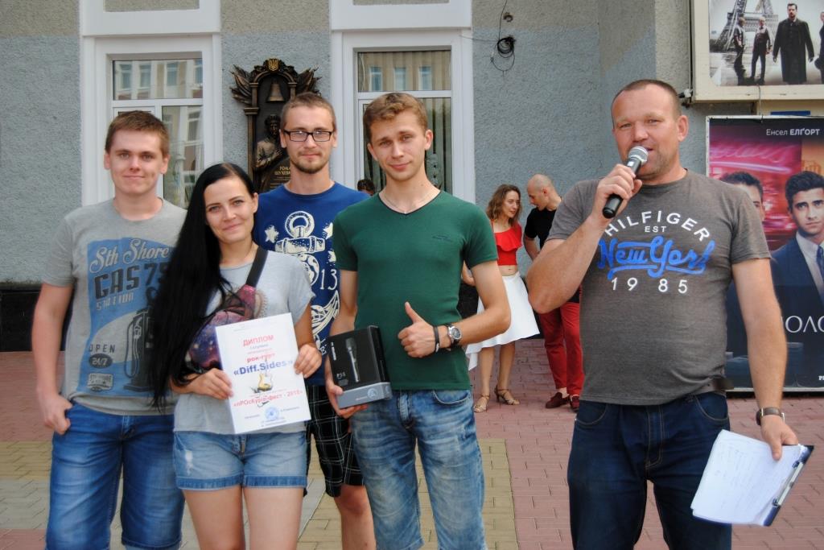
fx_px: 1064
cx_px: 412
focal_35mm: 46
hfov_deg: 42.3
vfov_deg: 29.0
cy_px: 275
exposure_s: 1/200
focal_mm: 31
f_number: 4.5
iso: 250
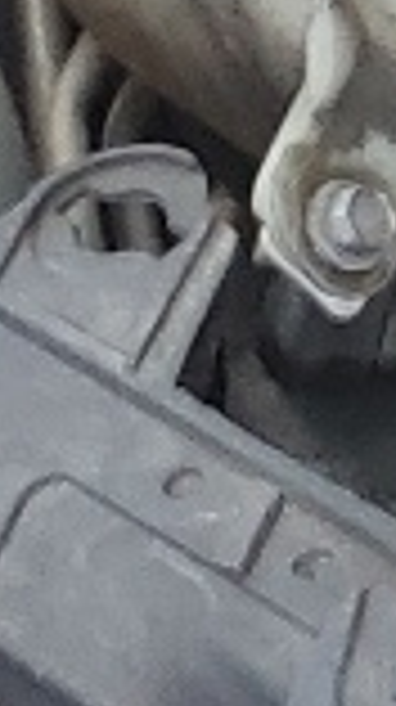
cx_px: 2768
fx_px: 5409
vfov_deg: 7.4
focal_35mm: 289
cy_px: -310
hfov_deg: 3.4
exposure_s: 1/526
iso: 50
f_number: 1.5
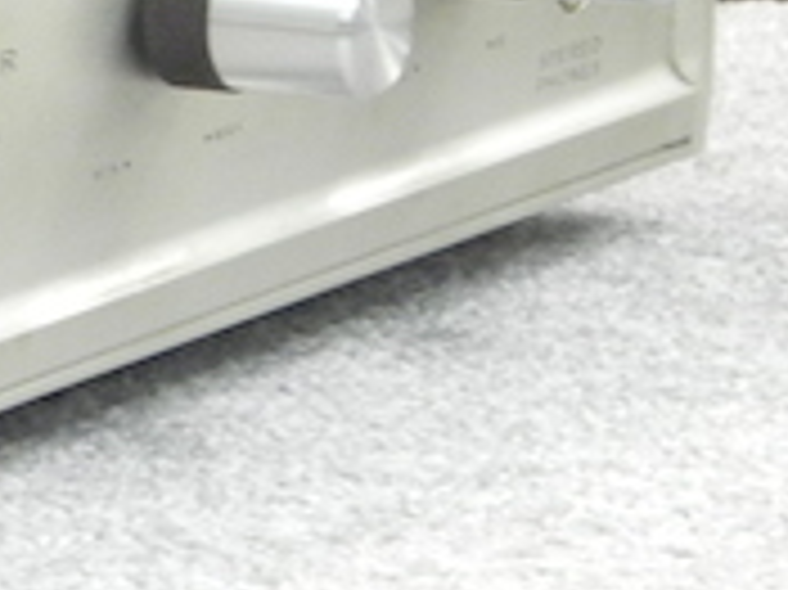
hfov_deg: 4.1
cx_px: -1292
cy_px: -185
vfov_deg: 3.2
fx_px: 10624
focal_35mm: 467
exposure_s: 1/14.1
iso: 400
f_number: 4
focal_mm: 18.1
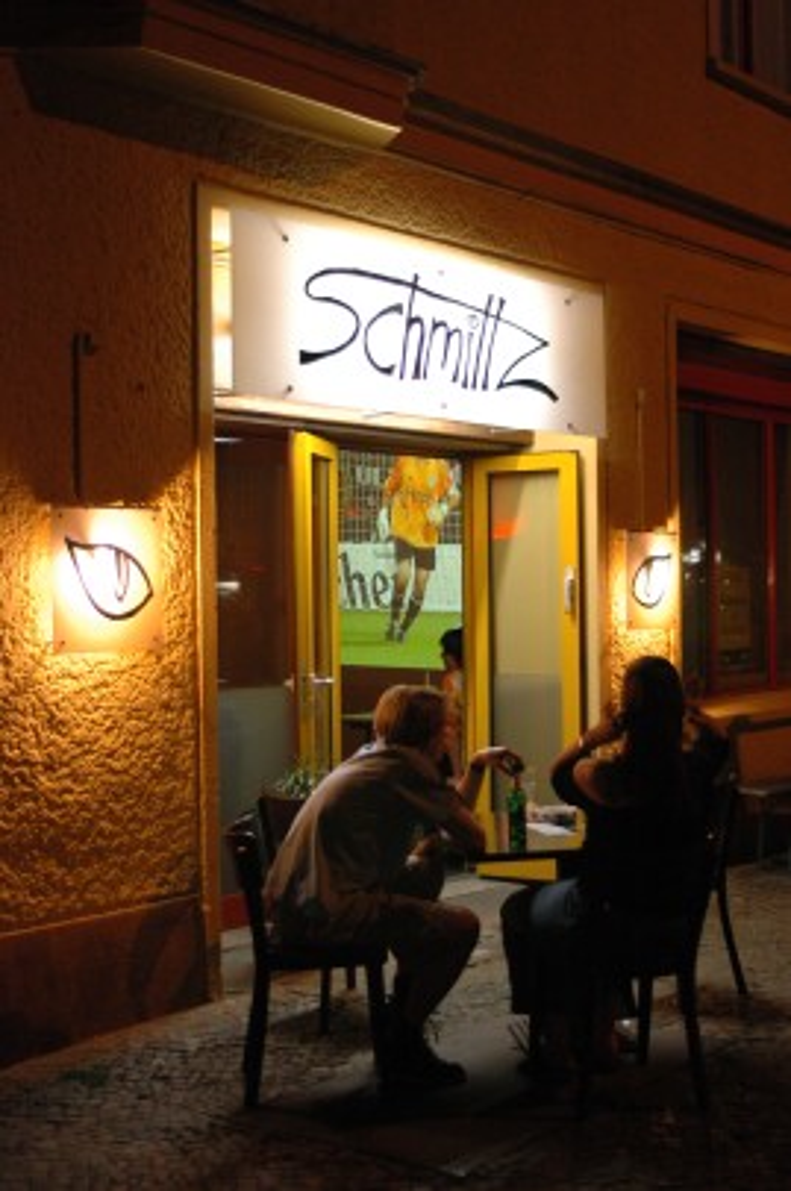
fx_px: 1735
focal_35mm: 52
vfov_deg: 37.9
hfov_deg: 25.7
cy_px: 596
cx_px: 396
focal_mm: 35
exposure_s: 1/30
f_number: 2.8
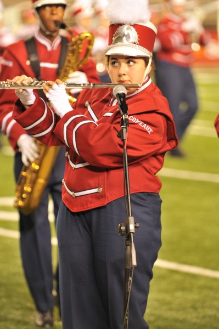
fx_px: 2125
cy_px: 164
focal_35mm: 232
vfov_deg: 8.9
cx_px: 110
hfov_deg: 5.9
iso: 500
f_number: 2.8
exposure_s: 1/60
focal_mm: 155
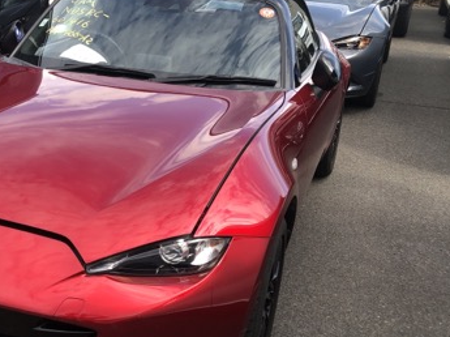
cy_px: 210
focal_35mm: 52
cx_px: 91
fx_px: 675
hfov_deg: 35.7
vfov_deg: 27.9
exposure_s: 1/363
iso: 20
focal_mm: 3.99
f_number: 1.8
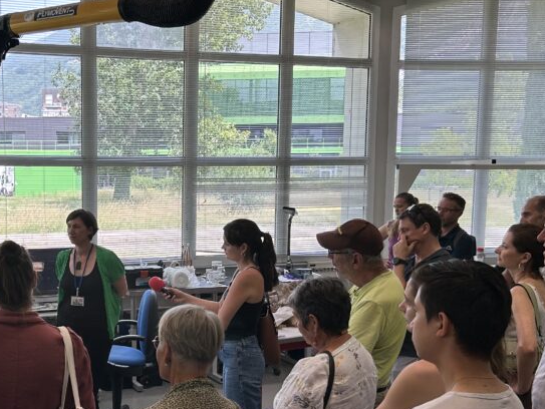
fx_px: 772
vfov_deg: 29.6
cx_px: 115
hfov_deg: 37.6
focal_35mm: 49
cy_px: 255
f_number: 1.5
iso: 40
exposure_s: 1/284
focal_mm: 5.7
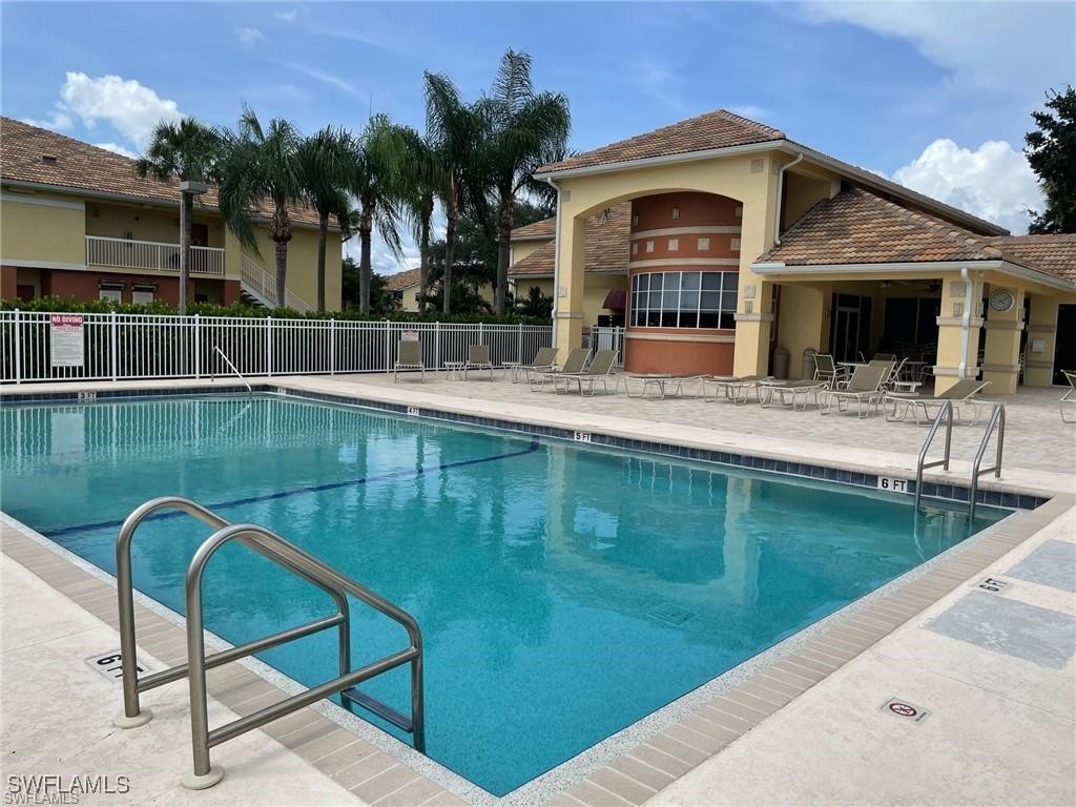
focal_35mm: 26
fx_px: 808
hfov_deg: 67.3
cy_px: 404
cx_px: 538
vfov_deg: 53.1
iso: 32
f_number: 1.6
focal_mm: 4.2
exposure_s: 1/4000
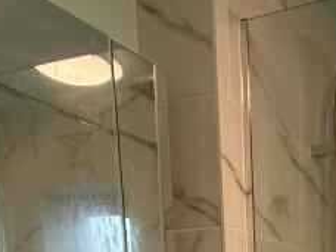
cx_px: 358
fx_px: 612
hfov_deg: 28.3
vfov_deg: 16.3
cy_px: 536
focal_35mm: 63
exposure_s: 1/100
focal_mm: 2.22
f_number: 2.2
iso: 320
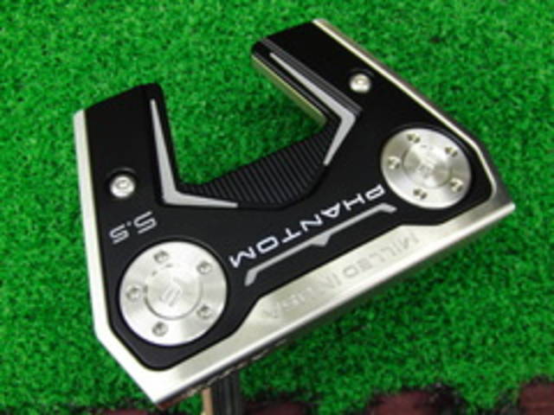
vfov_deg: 38.7
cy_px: 208
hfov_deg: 50.1
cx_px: 277
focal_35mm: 37
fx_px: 592
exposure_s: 1/30
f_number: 3.6
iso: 400
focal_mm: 6.42
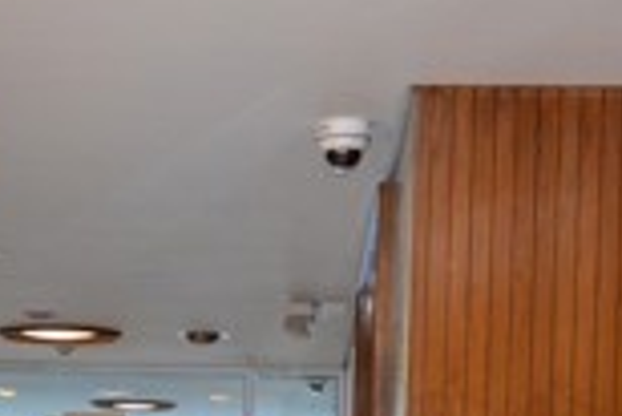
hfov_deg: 17.8
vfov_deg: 11.7
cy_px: 628
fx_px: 1937
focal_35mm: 112
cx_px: 16
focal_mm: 18
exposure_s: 1/60
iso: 400
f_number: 4
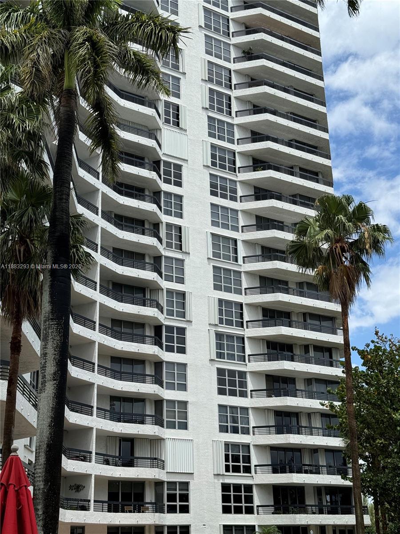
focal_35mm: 48
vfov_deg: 39.7
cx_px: 200
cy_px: 267
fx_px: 740
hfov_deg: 30.3
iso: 64
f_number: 1.78
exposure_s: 1/4975
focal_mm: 6.76
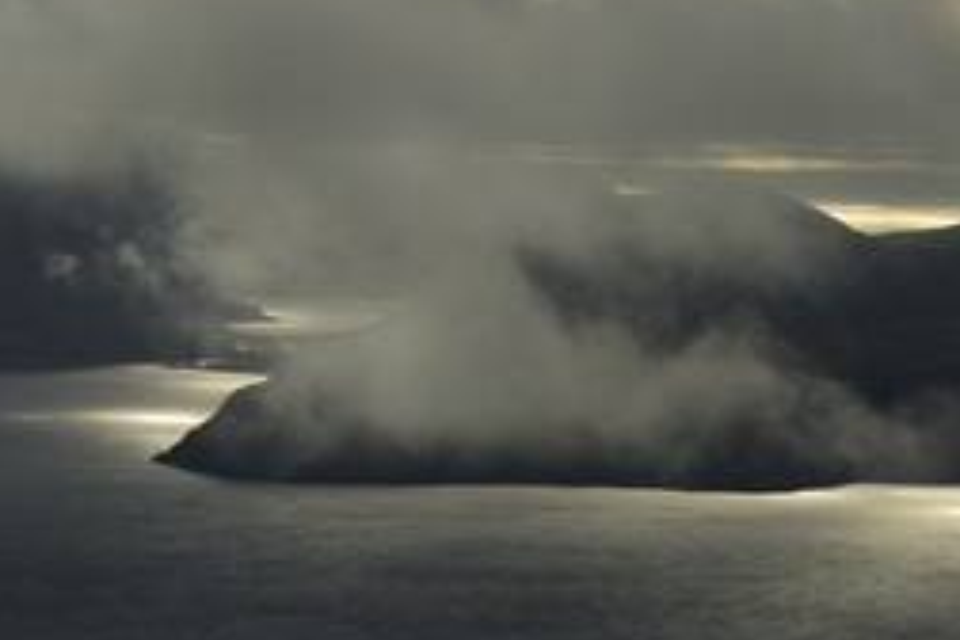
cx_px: 733
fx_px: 9008
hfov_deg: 6.1
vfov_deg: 4.1
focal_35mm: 338
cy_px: 118
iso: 100
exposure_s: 1/1250
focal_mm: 135
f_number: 4.5
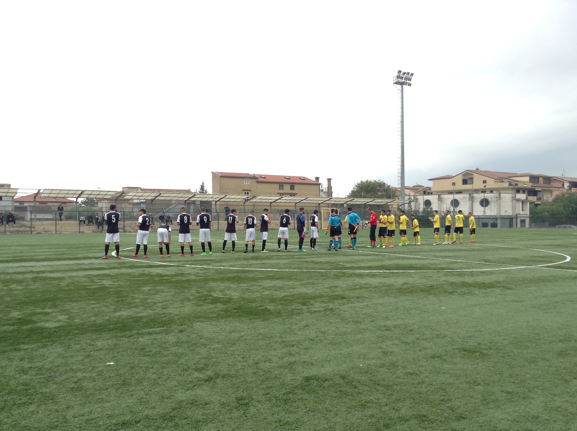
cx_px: 288
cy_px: 216
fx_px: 549
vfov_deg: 42.8
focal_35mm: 33
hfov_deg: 55.4
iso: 25
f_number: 2.4
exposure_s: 1/220
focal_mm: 3.3
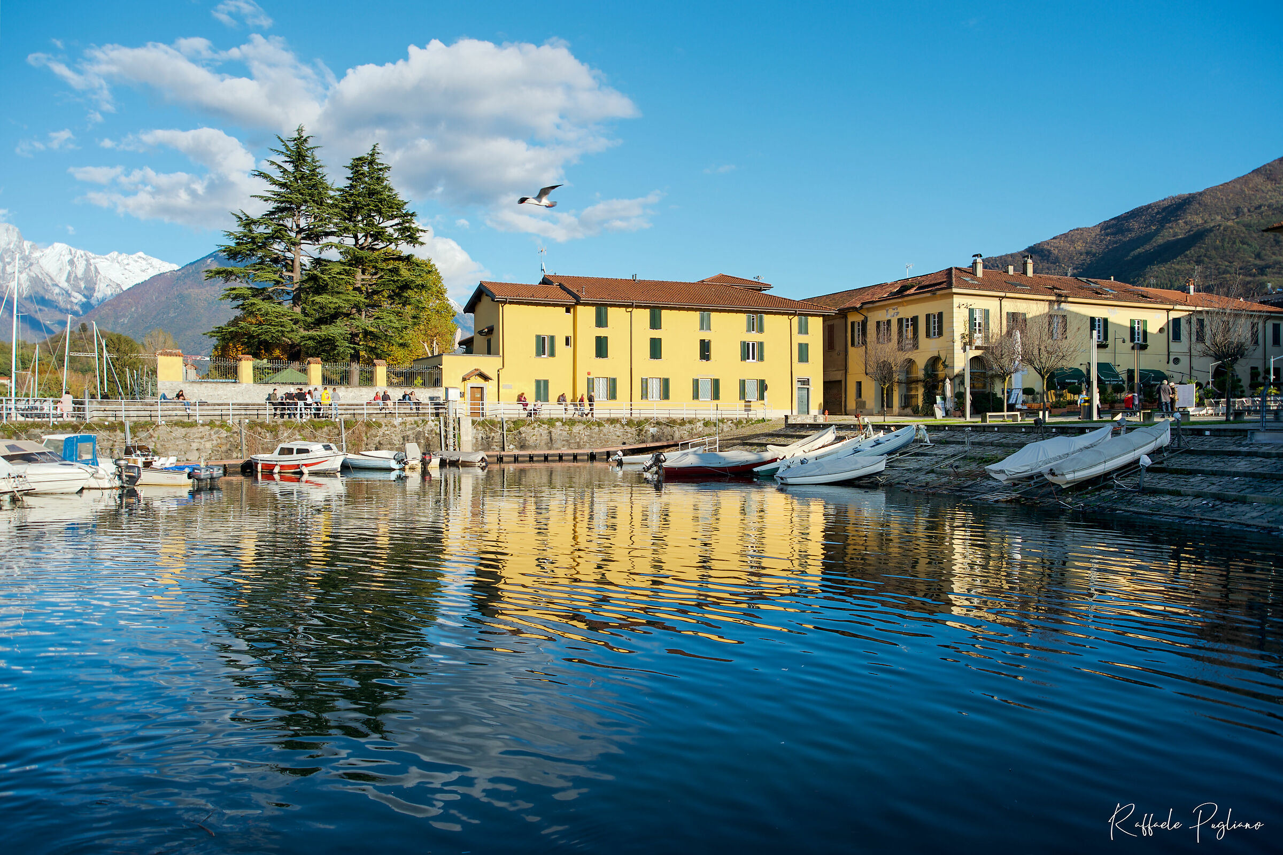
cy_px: 428
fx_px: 891
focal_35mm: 25
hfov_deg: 71.5
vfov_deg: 51.3
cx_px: 642
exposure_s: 1/500
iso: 125
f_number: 5.6
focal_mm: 25
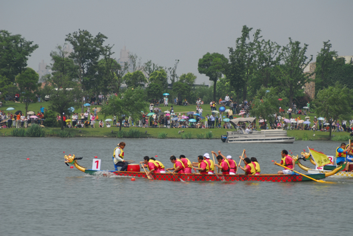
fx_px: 2355
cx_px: 176
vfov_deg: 5.7
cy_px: 118
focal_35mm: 240
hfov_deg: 8.6
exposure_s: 1/500
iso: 100
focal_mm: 160
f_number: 5.6
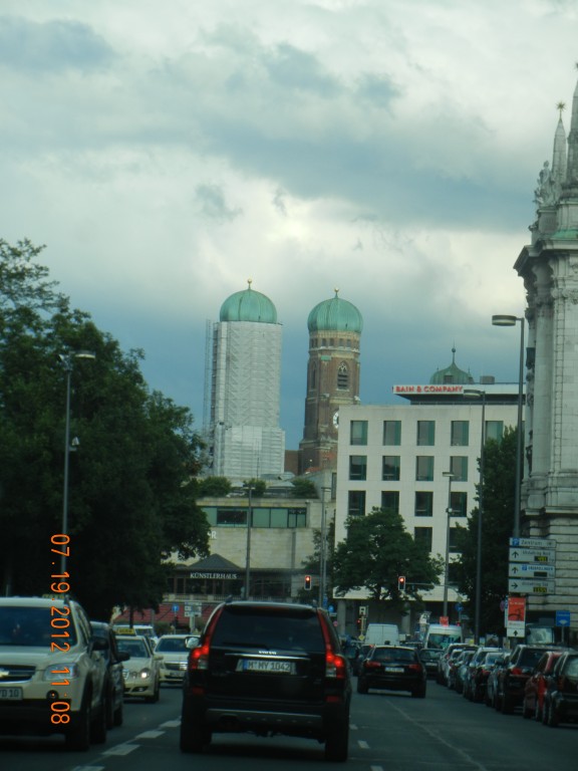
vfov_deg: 14.8
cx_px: 289
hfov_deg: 11.1
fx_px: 2961
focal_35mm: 133
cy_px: 386
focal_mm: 24
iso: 160
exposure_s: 1/151
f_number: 9.2
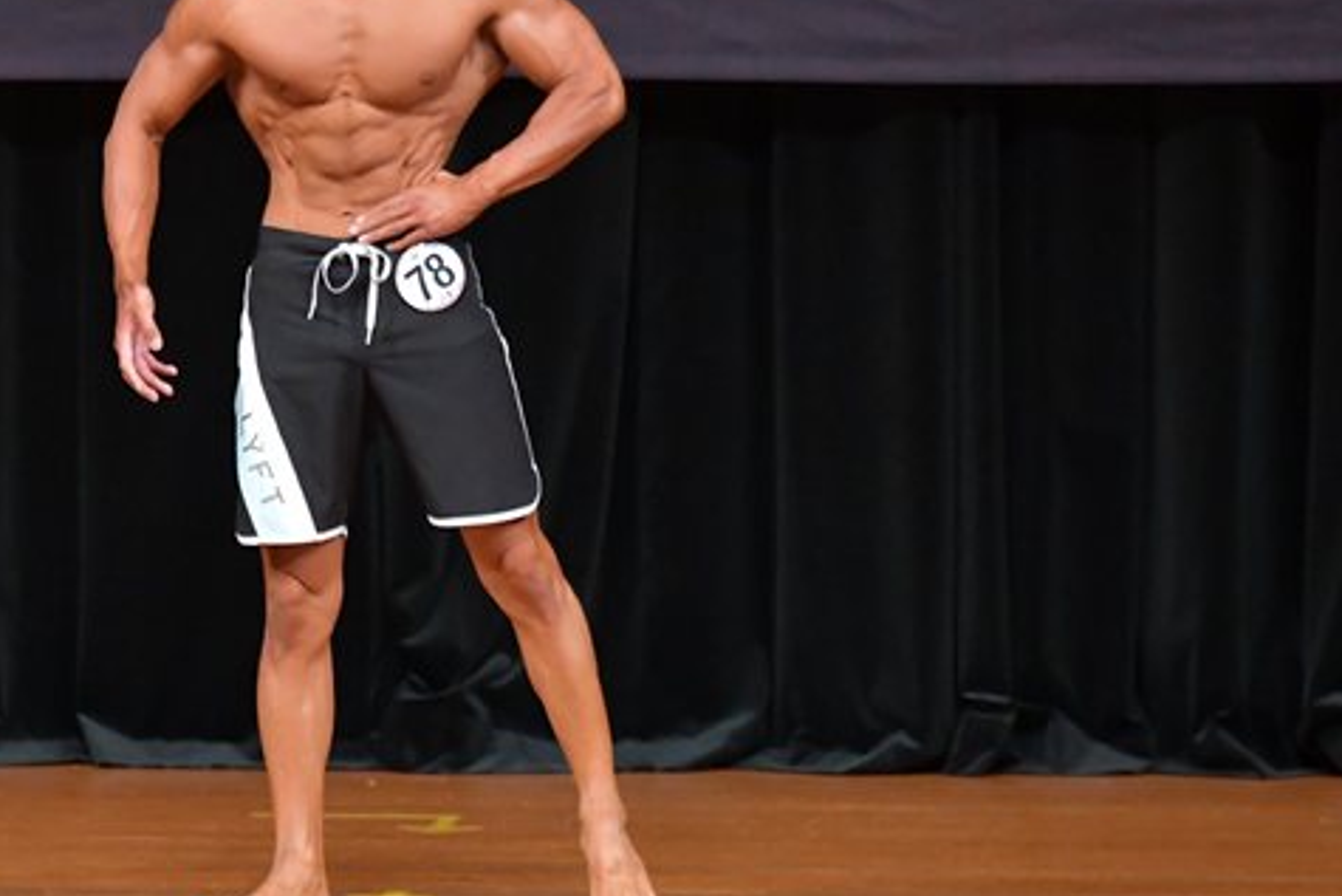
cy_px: 328
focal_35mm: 440
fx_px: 16406
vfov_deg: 3.1
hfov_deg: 4.7
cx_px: 312
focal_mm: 180
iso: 5000
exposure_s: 1/400
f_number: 5.6
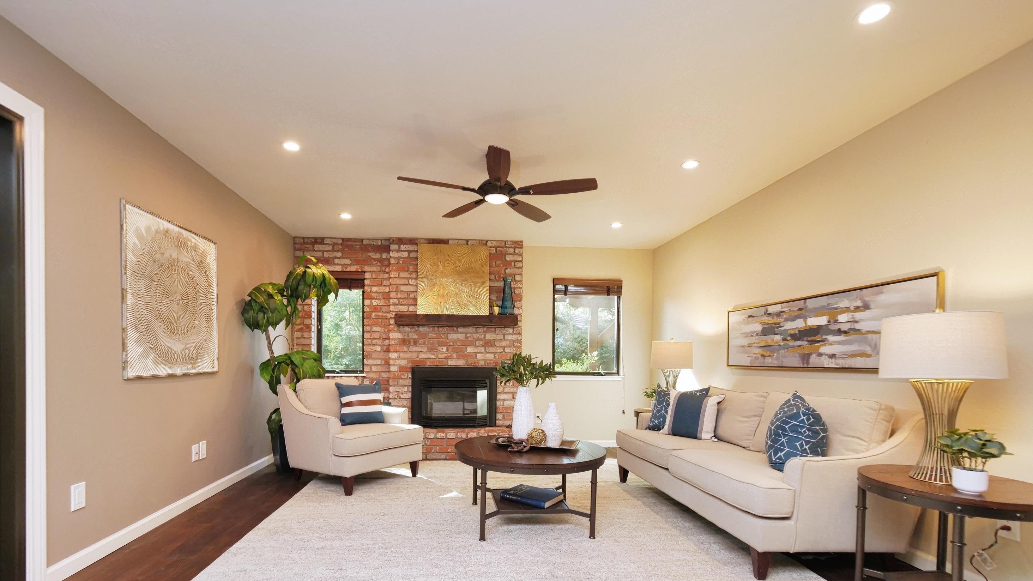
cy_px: 374
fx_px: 438
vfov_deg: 65.8
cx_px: 505
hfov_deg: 99.4
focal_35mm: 16
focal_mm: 7
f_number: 2.8
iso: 800
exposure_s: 1/160
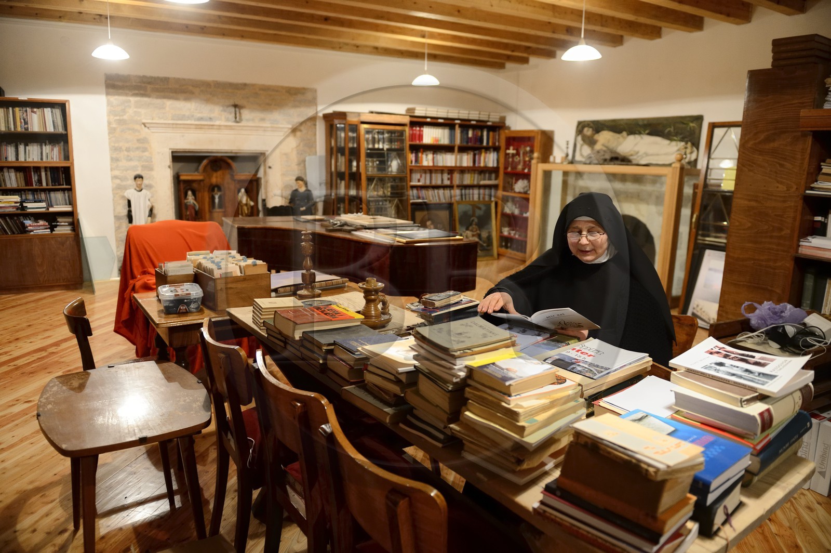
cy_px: 276
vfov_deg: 53.1
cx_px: 416
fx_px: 554
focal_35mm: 24
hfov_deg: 73.8
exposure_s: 1/30
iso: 1600
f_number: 2.8
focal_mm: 24
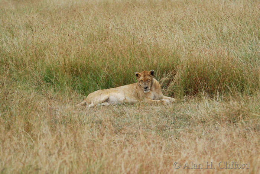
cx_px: 130
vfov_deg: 5.2
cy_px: 87
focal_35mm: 262
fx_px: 1897
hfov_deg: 7.8
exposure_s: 1/400
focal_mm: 175
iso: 320
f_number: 5.3
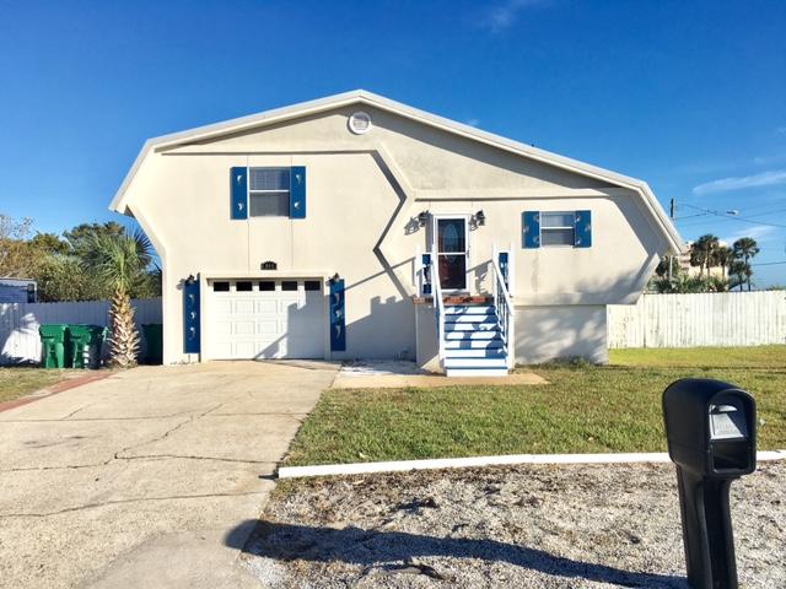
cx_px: 393
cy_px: 294
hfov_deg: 61.7
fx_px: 658
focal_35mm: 29
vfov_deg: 48.2
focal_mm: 4.15
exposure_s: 1/2481
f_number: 2.2
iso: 25
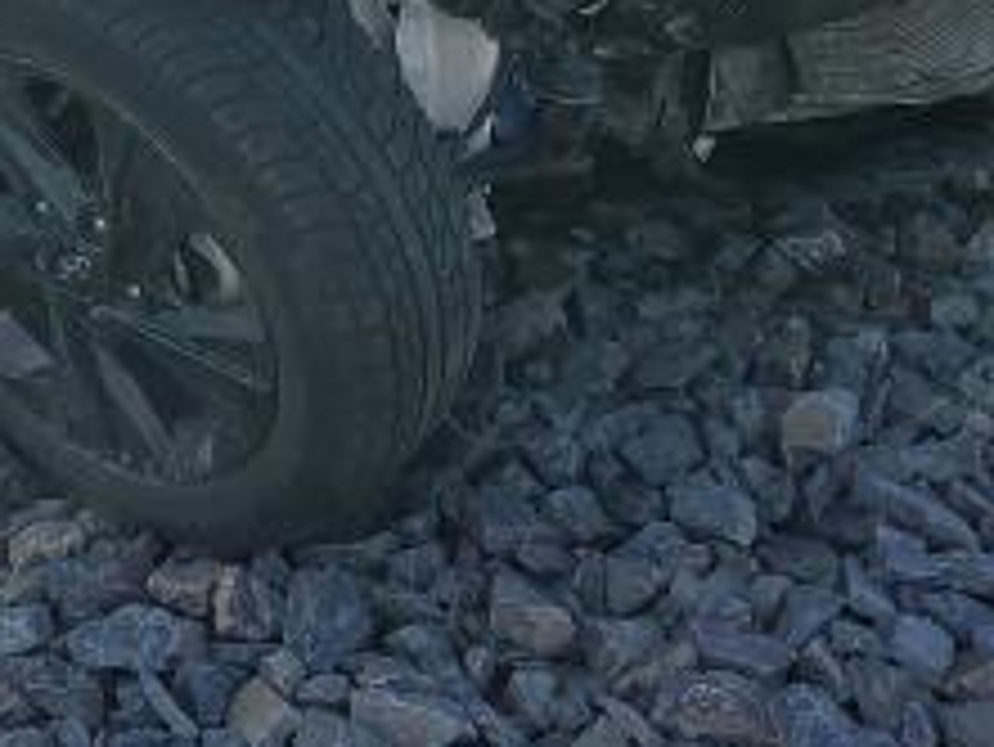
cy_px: -252
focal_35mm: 94
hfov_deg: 19.5
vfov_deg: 15.0
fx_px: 2701
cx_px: -220
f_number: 1.5
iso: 50
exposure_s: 1/2500
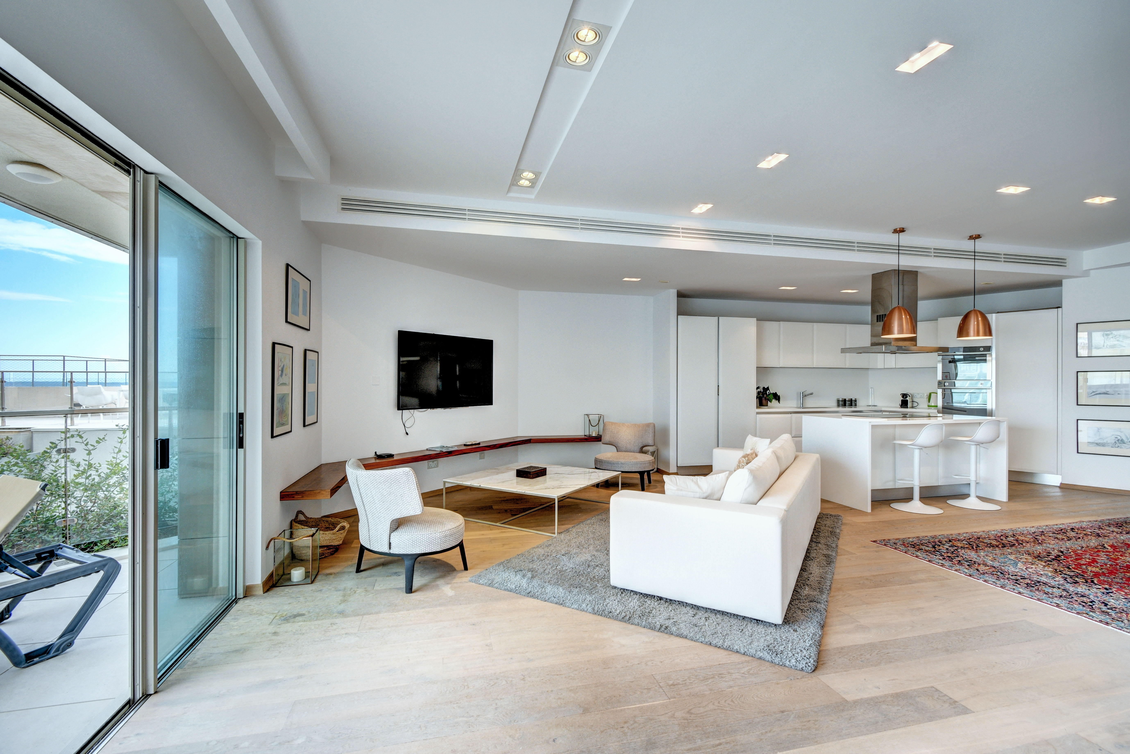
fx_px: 471
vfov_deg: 77.3
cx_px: 565
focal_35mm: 15
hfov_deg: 100.4
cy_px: 377
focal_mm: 10
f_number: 8
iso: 250
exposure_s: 1/40
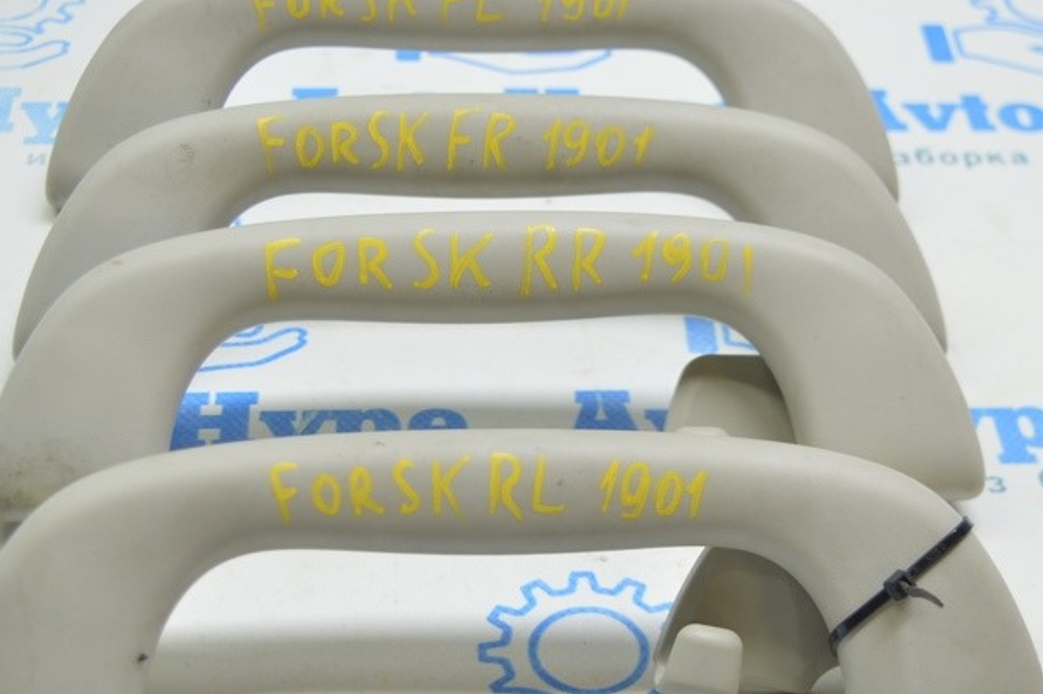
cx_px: 527
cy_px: 412
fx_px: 2200
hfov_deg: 26.7
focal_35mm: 76
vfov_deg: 17.9
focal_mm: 30
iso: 400
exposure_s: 1/40
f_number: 4.2
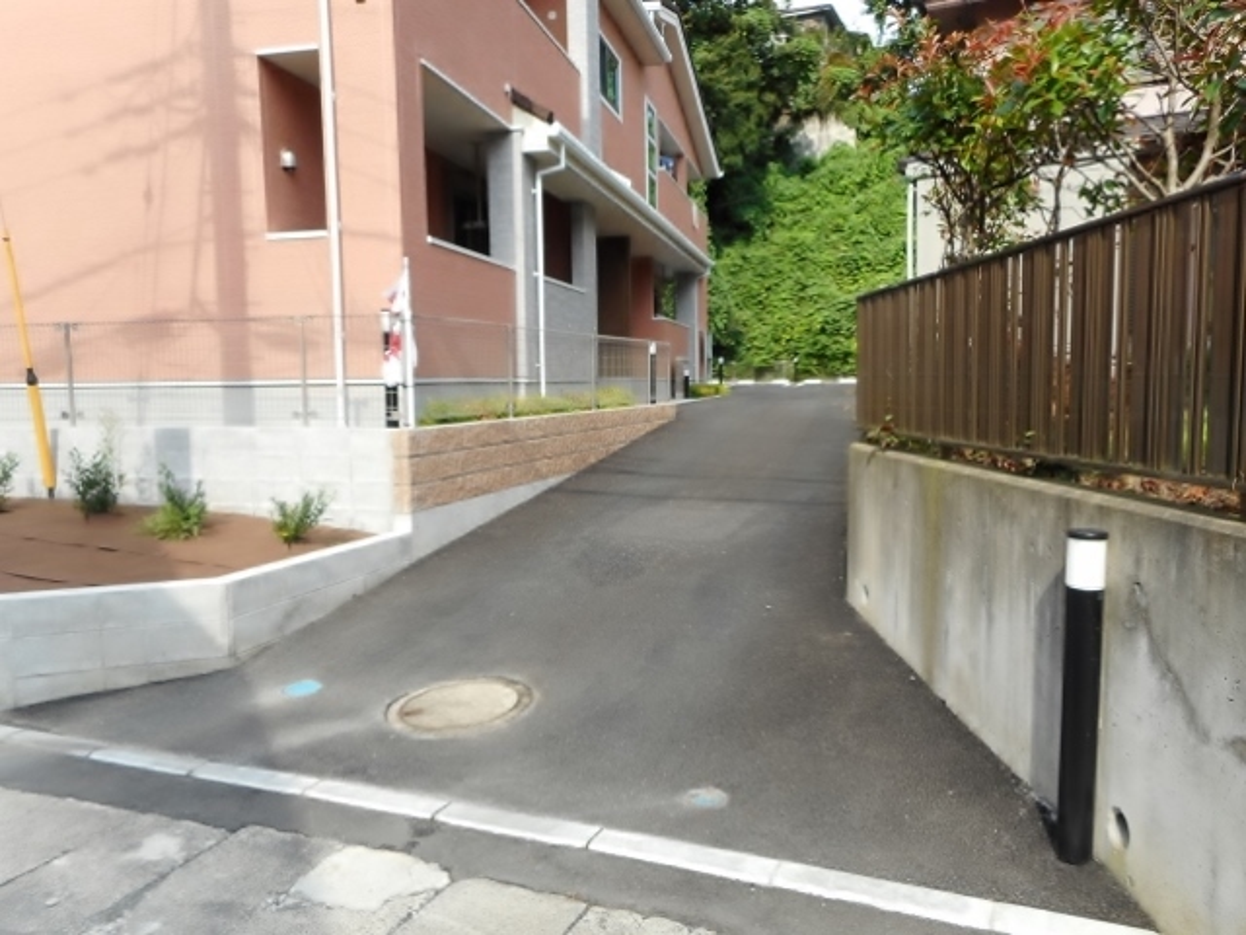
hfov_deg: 69.4
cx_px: 623
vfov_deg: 54.9
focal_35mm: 25
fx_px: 900
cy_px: 468
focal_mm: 4.5
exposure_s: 1/200
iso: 80
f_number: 3.7
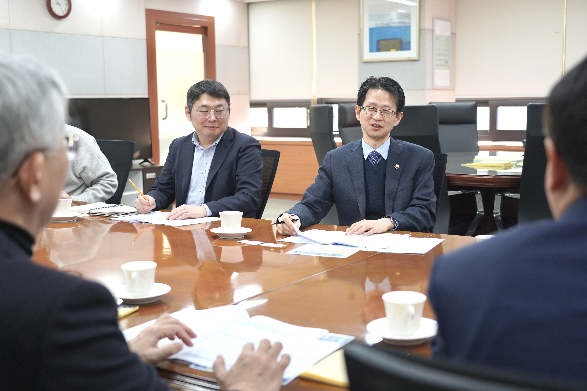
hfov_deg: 42.7
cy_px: 196
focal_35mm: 46
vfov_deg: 29.2
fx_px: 750
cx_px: 294
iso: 800
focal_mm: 46
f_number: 4
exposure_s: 1/160
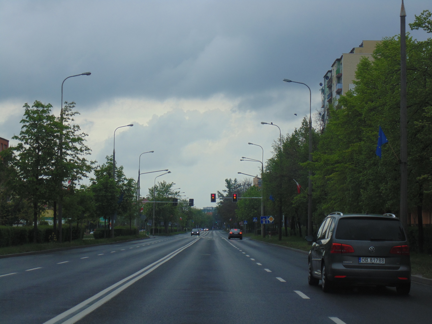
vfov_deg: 18.7
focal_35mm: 79
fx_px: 986
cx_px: 216
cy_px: 162
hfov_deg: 24.7
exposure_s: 1/250
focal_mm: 14.1
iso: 80
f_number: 4.3
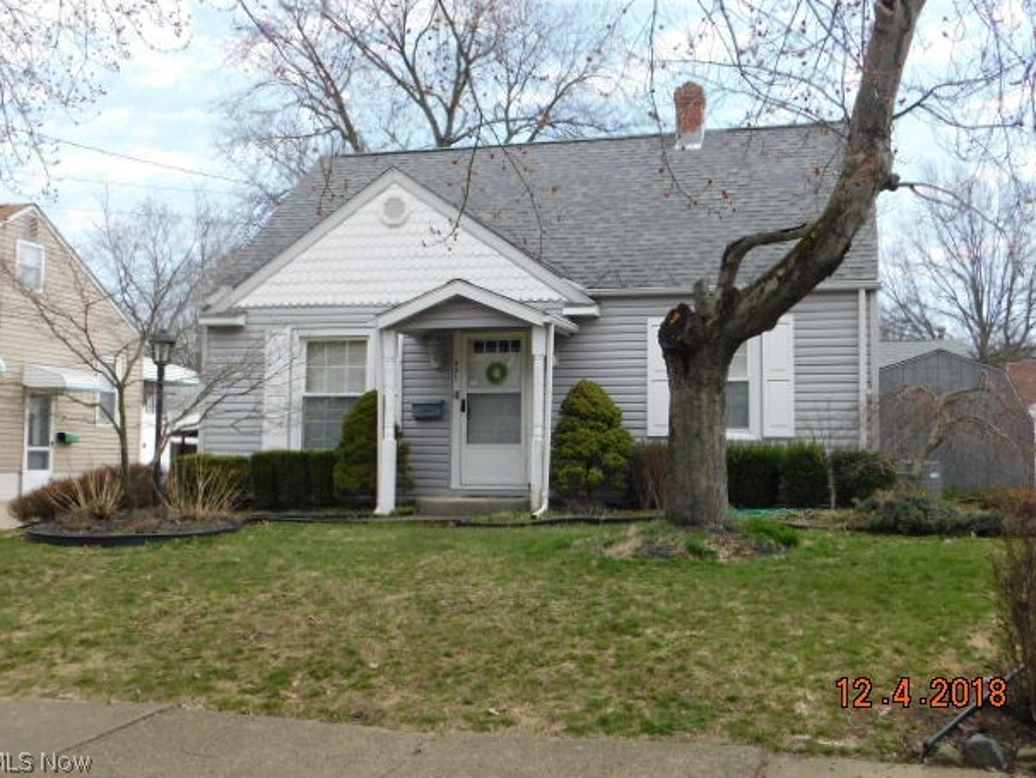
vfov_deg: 37.7
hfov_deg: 49.0
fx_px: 1138
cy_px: 369
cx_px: 527
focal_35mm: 38
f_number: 3.5
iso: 125
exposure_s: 1/640
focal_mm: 6.3
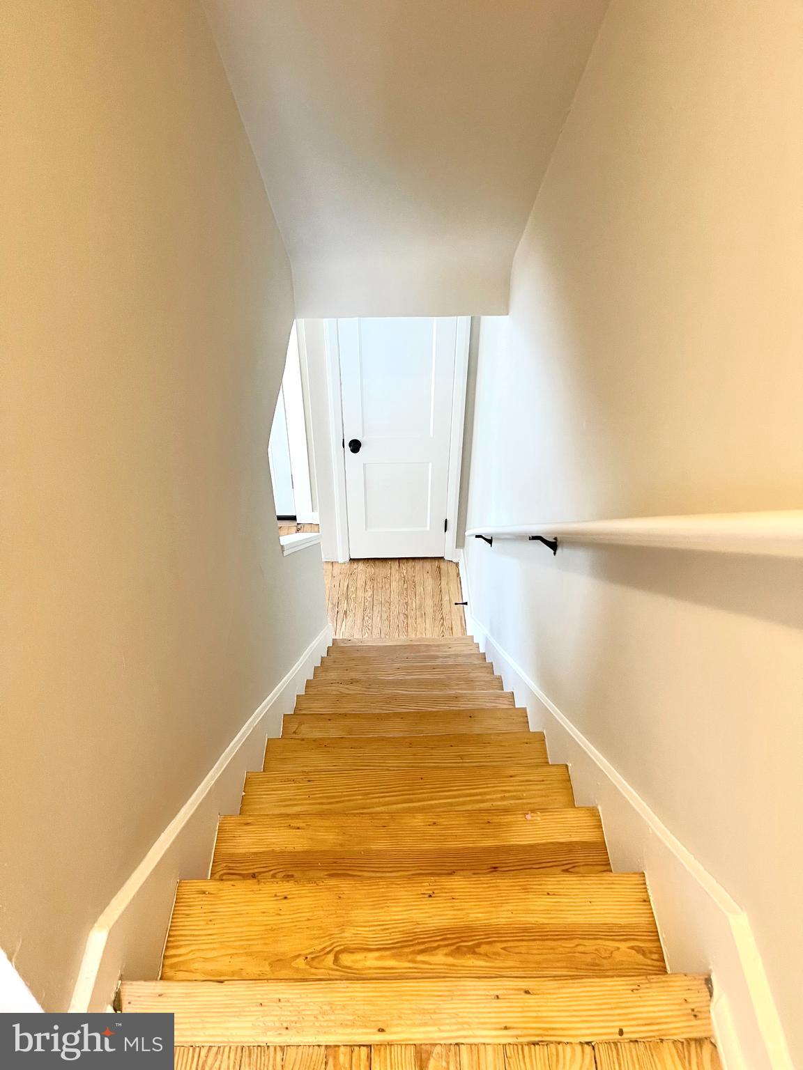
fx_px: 773
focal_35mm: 25
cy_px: 535
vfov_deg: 69.4
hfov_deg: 54.9
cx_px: 402
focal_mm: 5.1
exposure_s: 1/40
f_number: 1.6
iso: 400
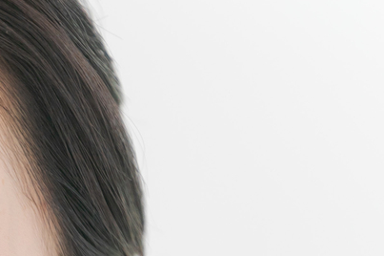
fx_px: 9155
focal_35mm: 859
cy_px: 587
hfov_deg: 2.4
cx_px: -432
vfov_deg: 1.6
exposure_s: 1/250
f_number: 3.5
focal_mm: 173
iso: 250
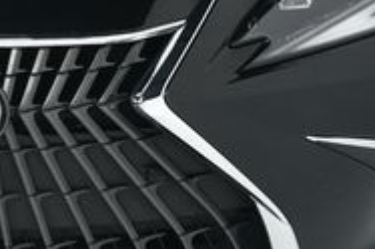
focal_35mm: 154
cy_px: -26
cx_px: -68
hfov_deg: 13.0
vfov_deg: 8.8
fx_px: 1601
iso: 100
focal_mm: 30
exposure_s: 1/160
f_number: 10
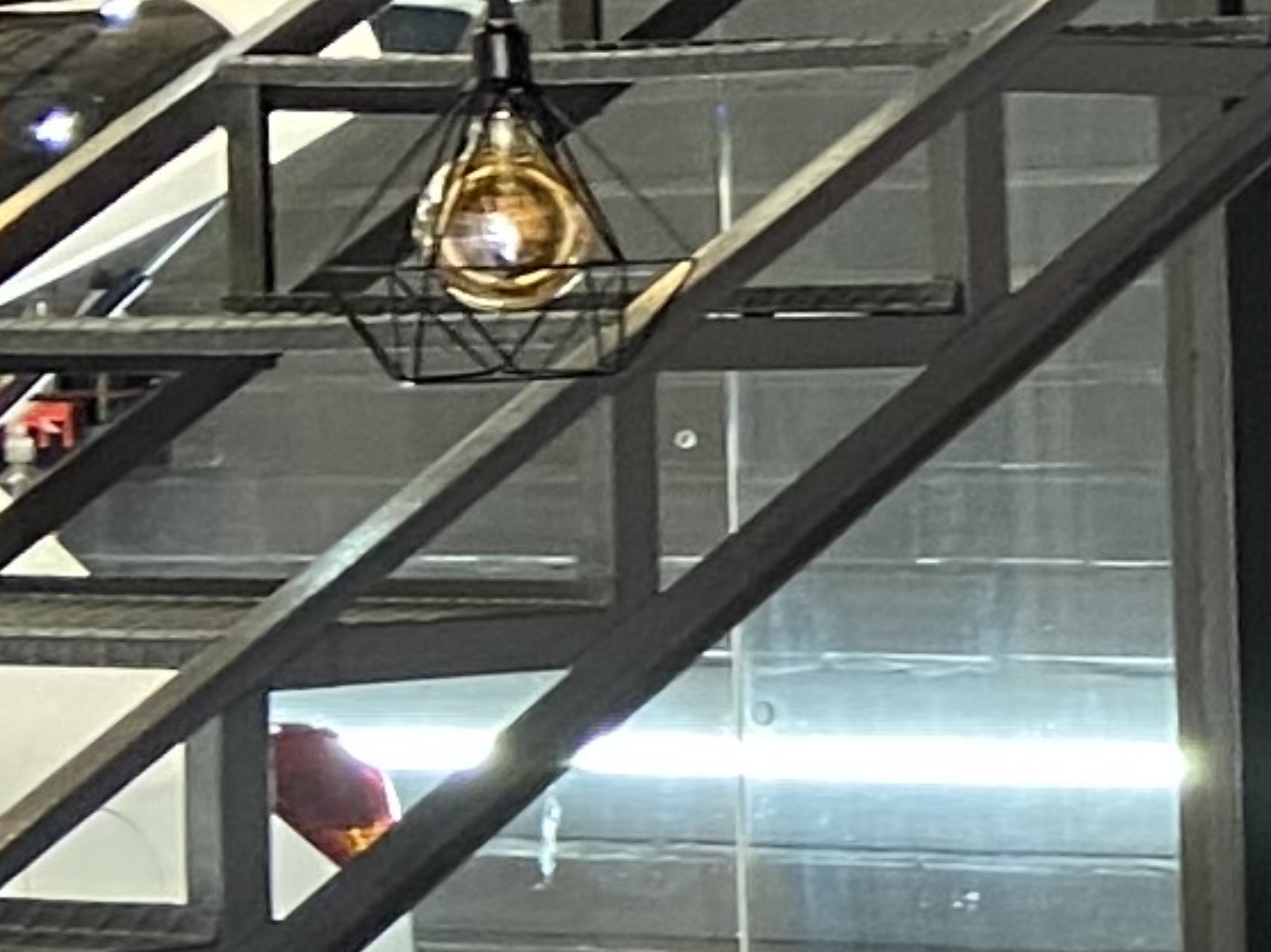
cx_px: 3433
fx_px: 6900
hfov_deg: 9.1
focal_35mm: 188
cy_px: 415
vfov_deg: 7.9
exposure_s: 1/60
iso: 100
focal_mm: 4.25
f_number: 1.8
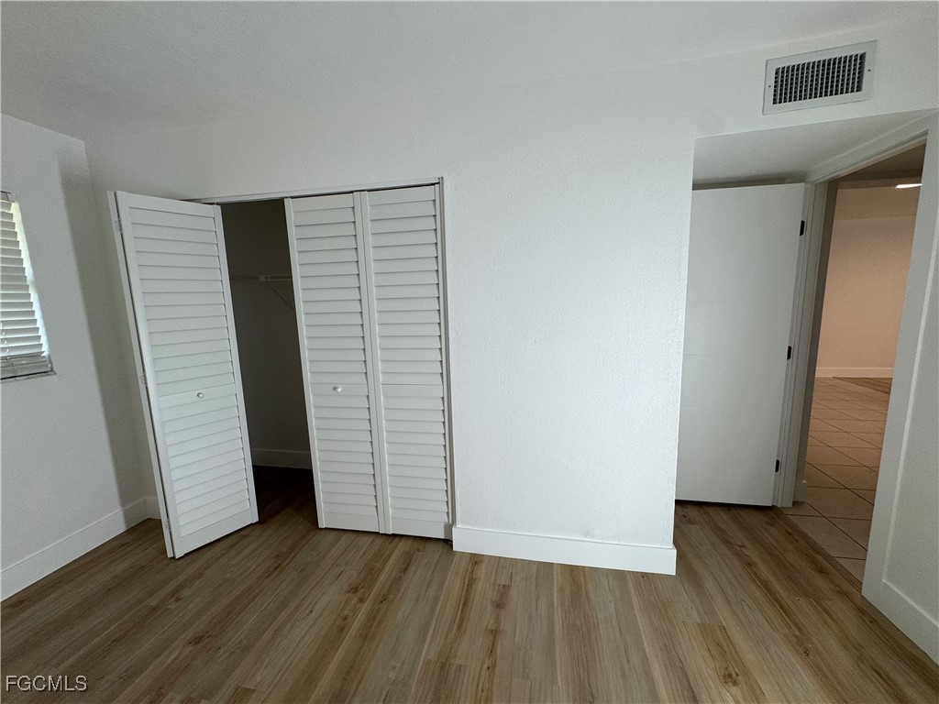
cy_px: 352
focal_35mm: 14
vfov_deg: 85.7
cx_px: 470
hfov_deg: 102.1
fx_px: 380
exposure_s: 1/120
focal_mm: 2.22
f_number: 2.2
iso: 100
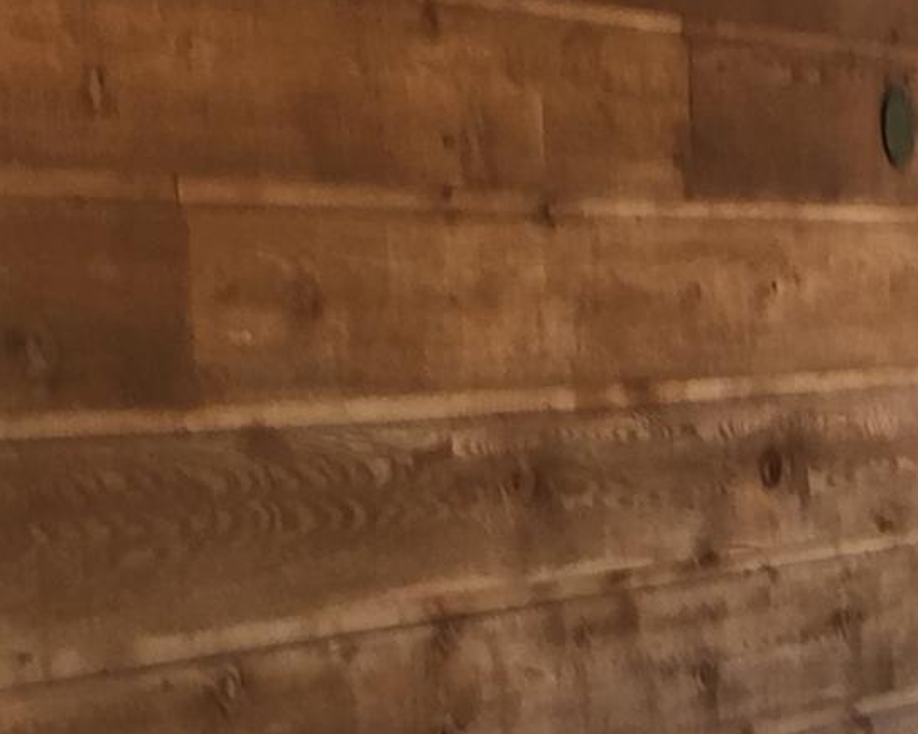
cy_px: 1029
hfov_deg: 12.3
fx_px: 4238
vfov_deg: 9.7
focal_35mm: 156
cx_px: 829
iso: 32
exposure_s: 1/60
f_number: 2.2
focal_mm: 4.15
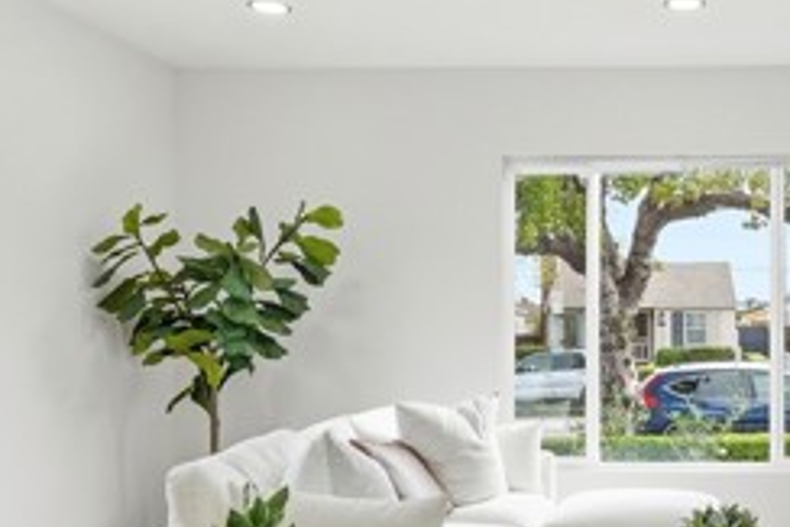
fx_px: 922
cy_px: 328
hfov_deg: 43.9
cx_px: 644
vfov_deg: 31.8
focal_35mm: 42
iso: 320
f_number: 9
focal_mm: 16
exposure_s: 1/400
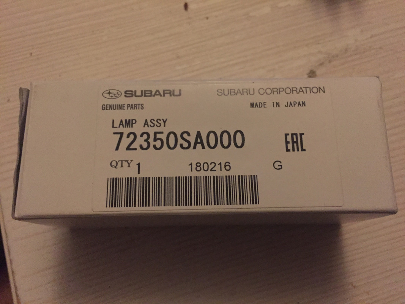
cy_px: 152
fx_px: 339
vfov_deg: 48.2
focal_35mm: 29
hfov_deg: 61.7
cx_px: 202
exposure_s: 1/17
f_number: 2.2
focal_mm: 4.15
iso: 640
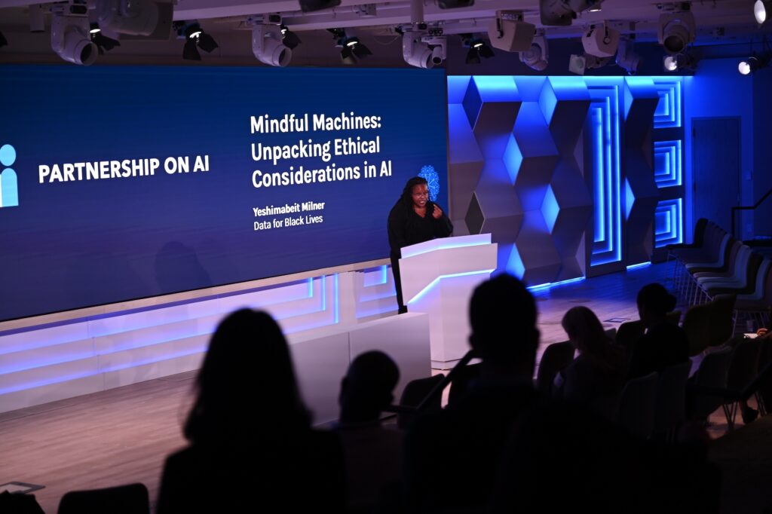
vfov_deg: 19.4
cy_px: 257
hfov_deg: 28.9
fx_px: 1501
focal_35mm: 70
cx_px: 386
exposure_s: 1/125
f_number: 2.8
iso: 640
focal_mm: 70
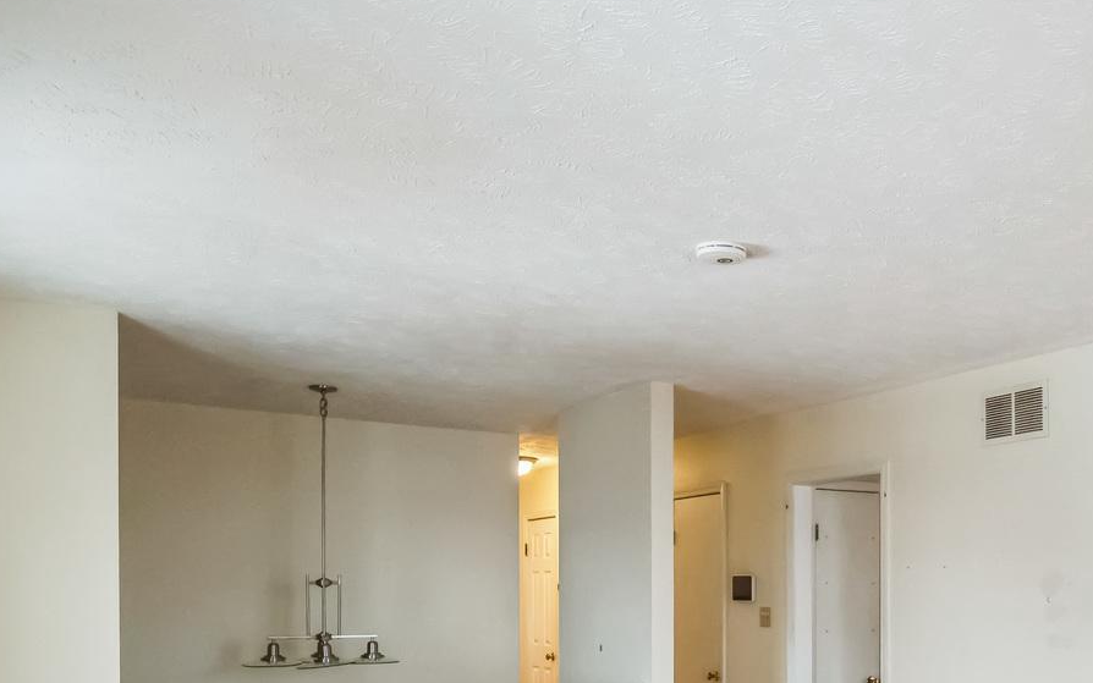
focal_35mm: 35
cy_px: 581
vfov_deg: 34.7
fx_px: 1043
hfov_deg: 52.4
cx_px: 847
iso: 2500
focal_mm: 15
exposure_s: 1/250
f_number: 5
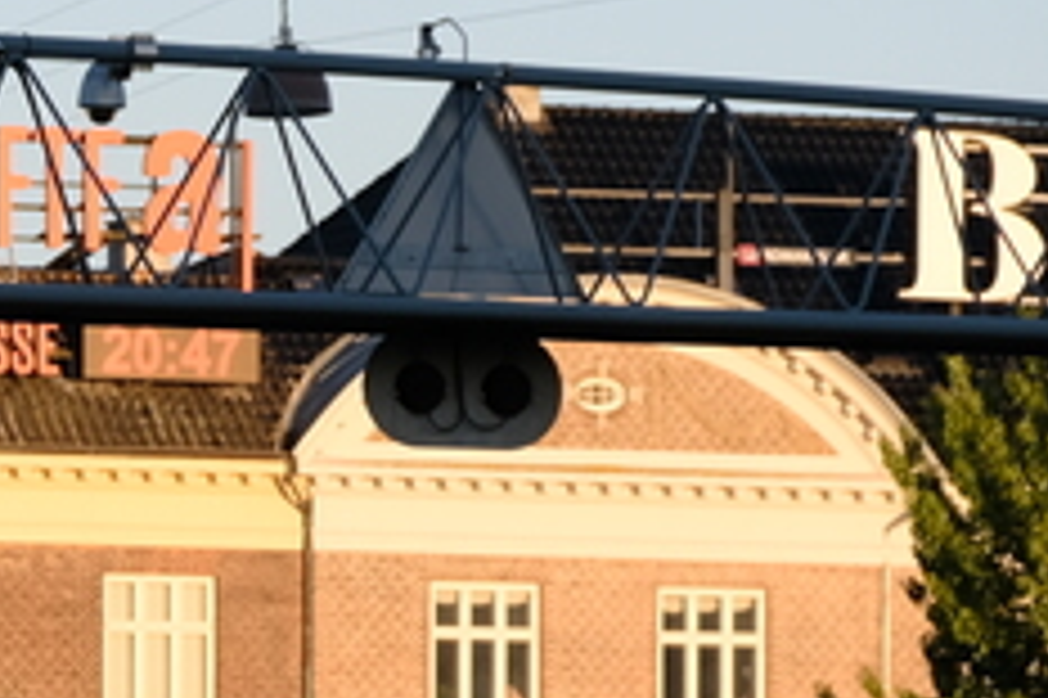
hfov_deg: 4.4
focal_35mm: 462
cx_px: -1151
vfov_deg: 3.0
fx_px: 13439
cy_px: 1178
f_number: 5
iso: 320
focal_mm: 70
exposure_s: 1/350
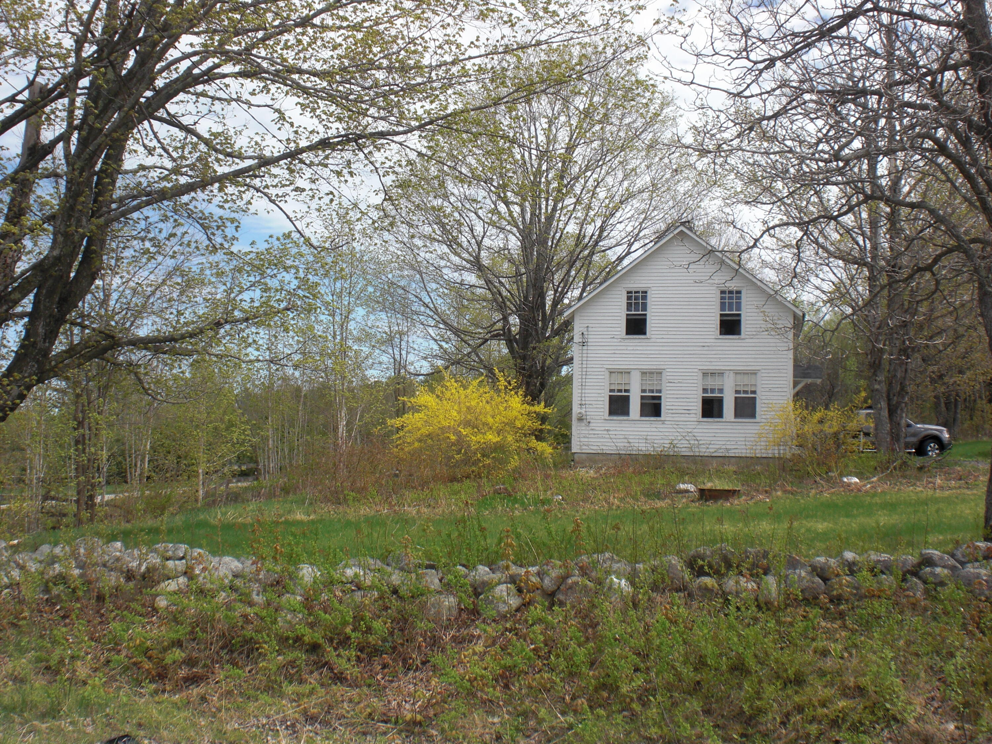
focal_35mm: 38
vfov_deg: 37.7
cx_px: 496
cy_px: 372
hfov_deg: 49.0
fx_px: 1089
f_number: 5.6
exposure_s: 1/400
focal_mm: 6.3
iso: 64
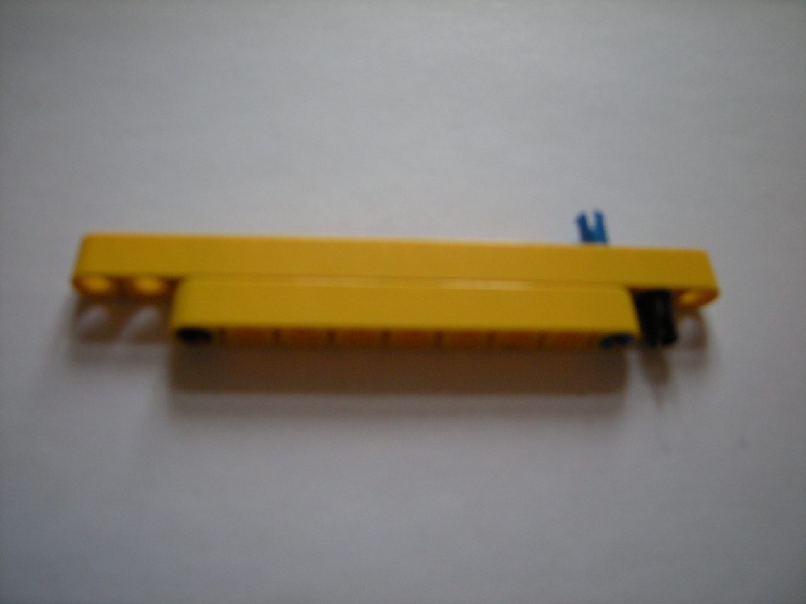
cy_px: 302
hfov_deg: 63.4
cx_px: 403
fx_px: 652
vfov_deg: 49.7
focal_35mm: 28
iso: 198
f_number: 2.8
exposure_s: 1/56.5
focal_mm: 4.7
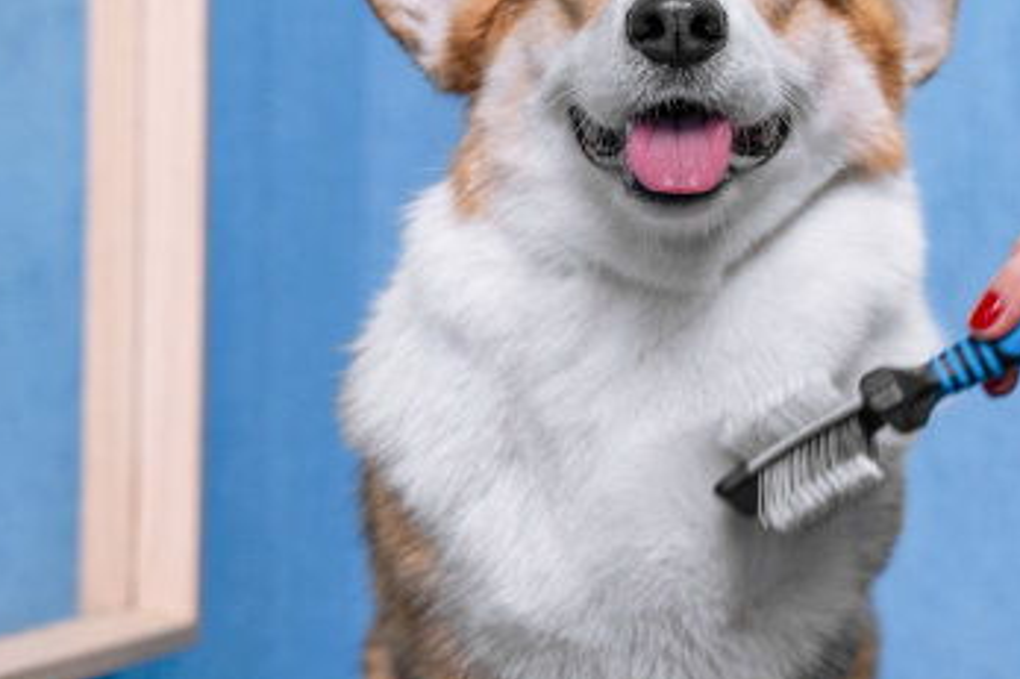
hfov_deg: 20.9
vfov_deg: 14.1
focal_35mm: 97
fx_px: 2747
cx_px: 758
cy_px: 382
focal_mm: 55
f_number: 4.5
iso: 800
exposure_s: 1/320
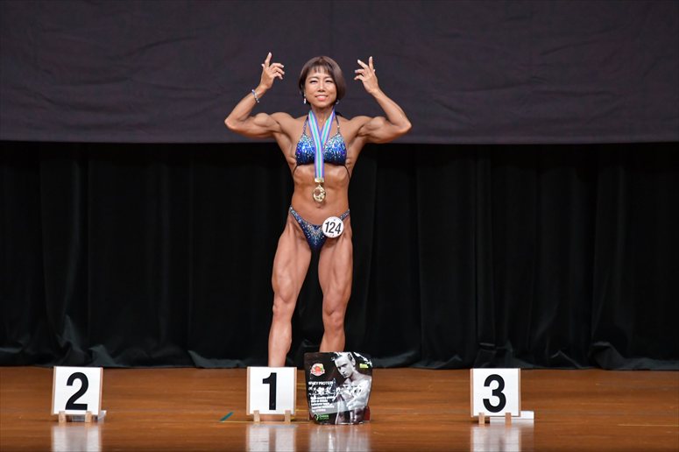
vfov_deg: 4.8
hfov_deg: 7.2
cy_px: 226
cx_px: 340
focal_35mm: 285
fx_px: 5373
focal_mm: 190
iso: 4000
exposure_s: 1/400
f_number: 5.6
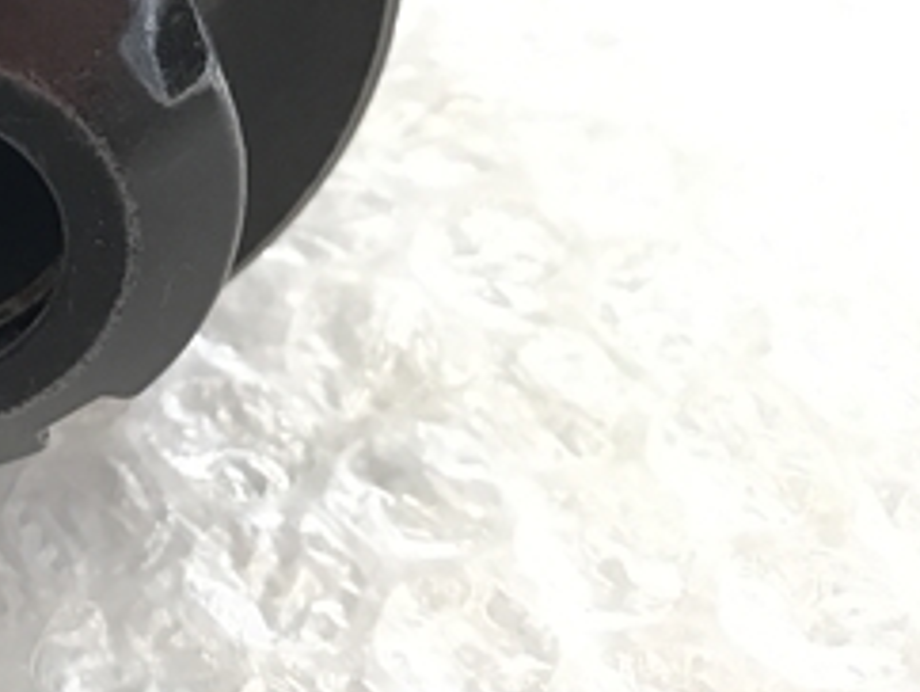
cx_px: -228
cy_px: 49
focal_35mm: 74
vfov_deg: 19.5
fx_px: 1969
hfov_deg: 23.6
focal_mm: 3.99
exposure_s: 1/30
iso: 32
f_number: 1.8
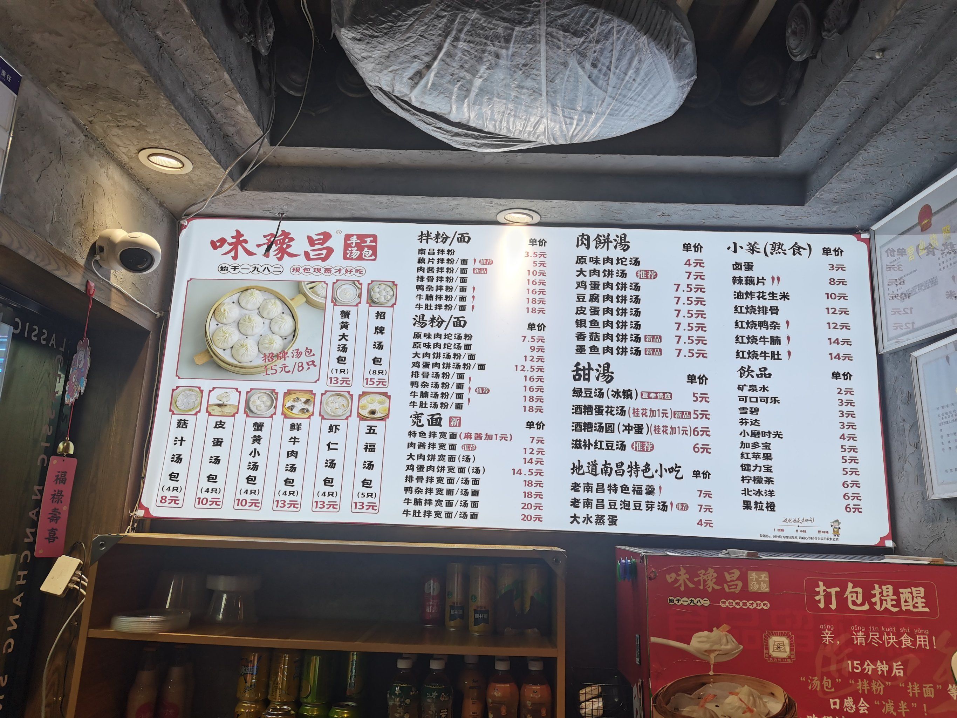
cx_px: 478
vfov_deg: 53.1
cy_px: 359
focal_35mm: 26
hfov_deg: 67.3
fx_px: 719
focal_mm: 5.58
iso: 50
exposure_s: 1/476
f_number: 1.8
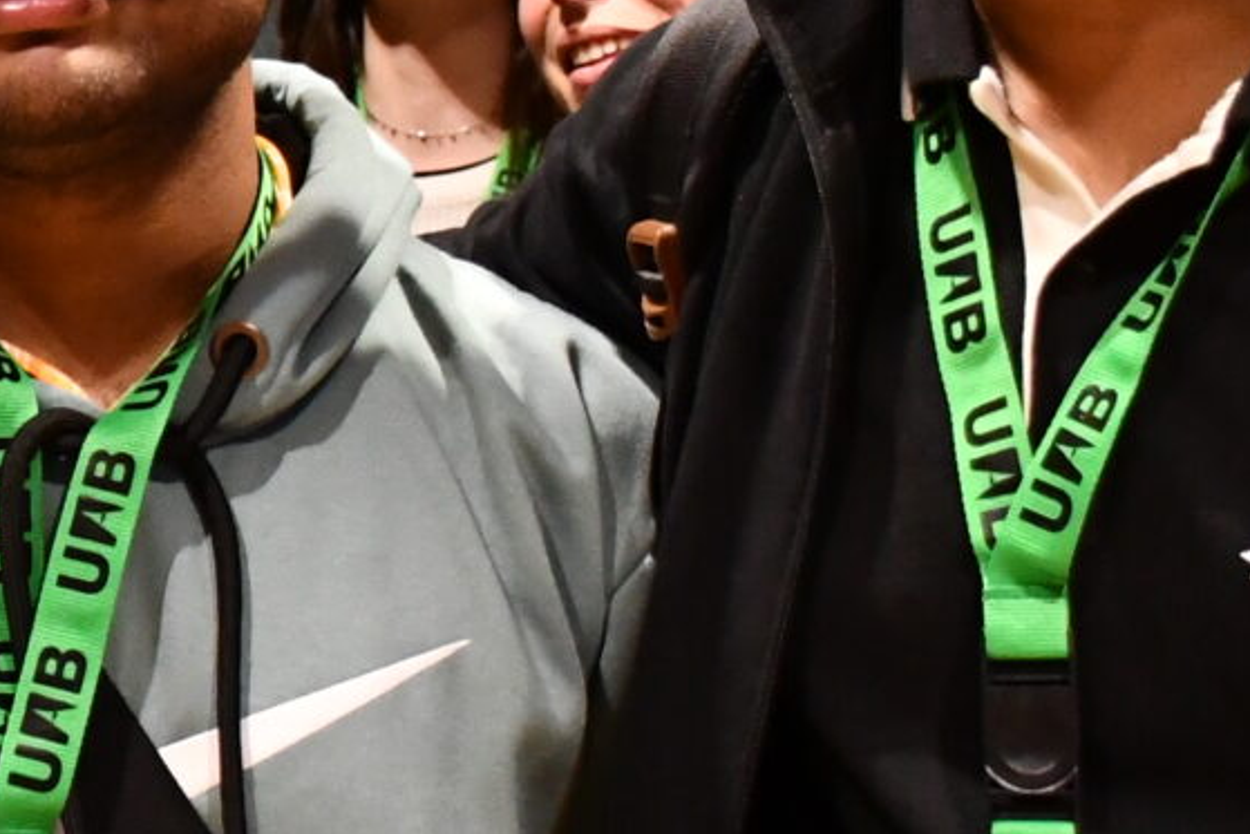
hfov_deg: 13.0
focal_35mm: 151
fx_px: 5244
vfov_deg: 9.0
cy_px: -28
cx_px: -528
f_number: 3.5
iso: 3200
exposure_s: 1/80
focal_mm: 22
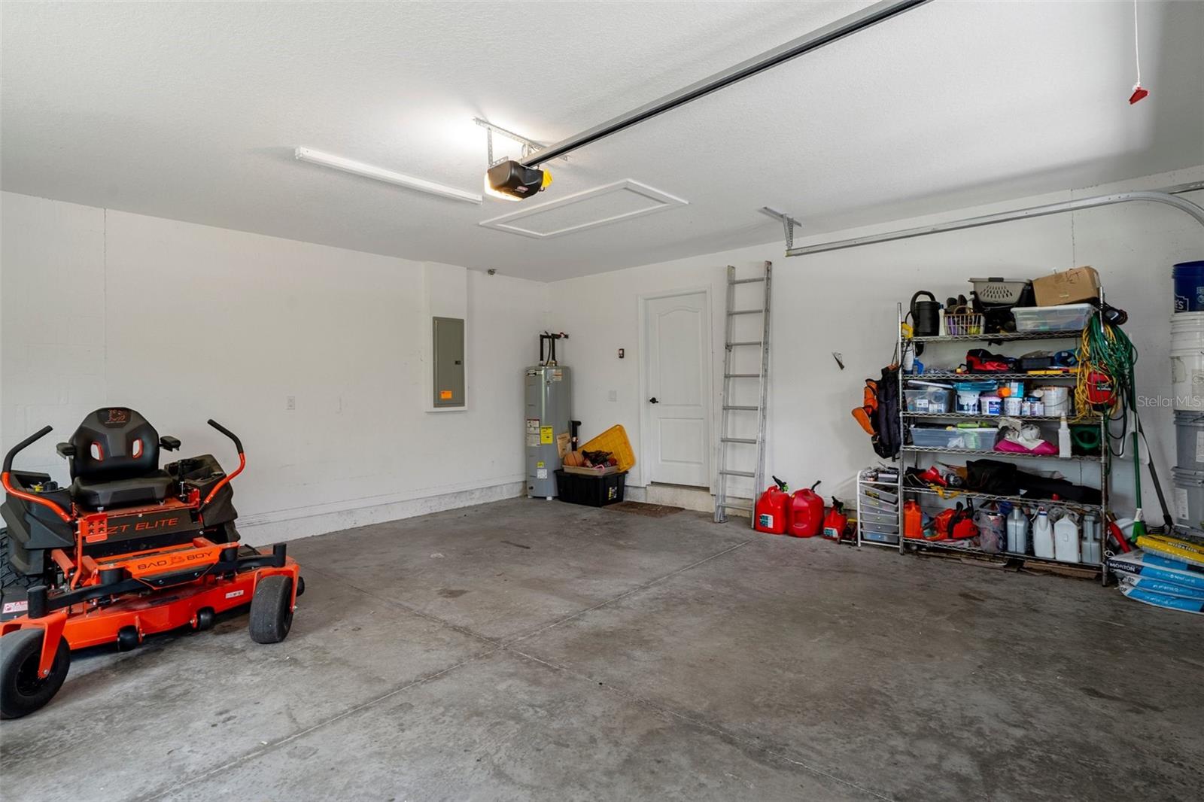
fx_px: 568
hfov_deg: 93.3
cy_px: 401
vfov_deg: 70.4
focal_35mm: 17
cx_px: 602
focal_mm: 17
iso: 400
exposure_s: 1/5
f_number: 8
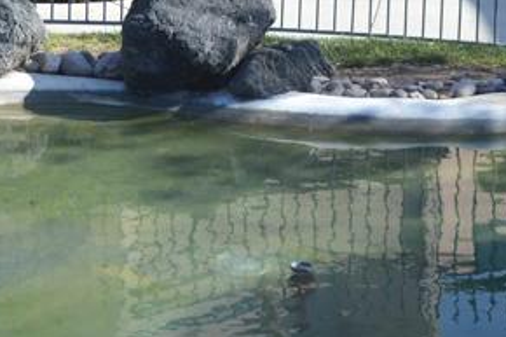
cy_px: -165
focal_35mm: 106
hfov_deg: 19.2
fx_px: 1489
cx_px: 152
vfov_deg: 12.3
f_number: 6.3
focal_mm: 20
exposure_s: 1/160
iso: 100
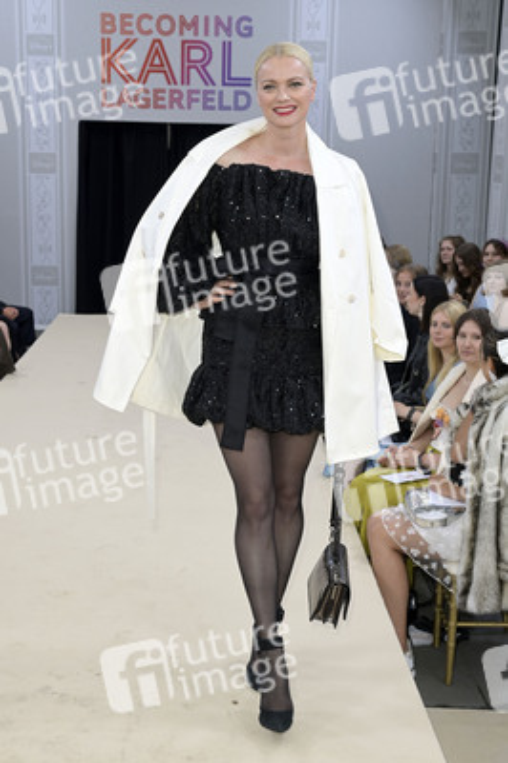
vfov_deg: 39.6
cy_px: 382
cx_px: 254
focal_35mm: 50
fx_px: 1060
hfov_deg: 26.9
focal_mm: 50
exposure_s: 1/250
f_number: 5.6
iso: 500
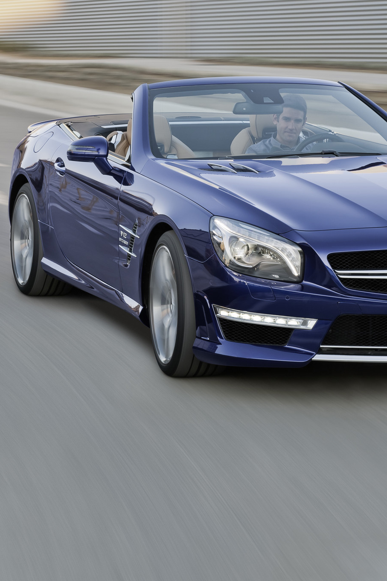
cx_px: 295
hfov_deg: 12.0
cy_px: 76
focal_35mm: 114
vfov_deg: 17.7
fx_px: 1838
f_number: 11
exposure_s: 4
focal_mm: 62
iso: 100
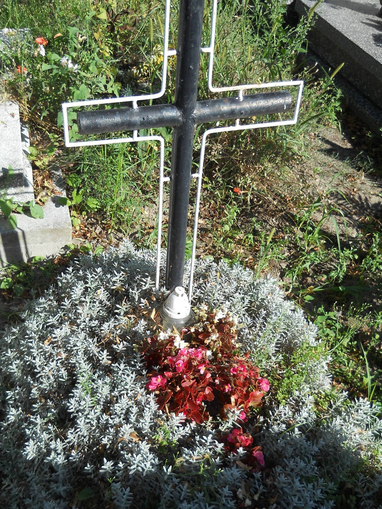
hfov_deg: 35.1
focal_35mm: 41
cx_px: 191
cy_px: 254
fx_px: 603
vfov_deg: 45.8
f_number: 5.5
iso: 80
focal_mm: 6.72
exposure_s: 1/200
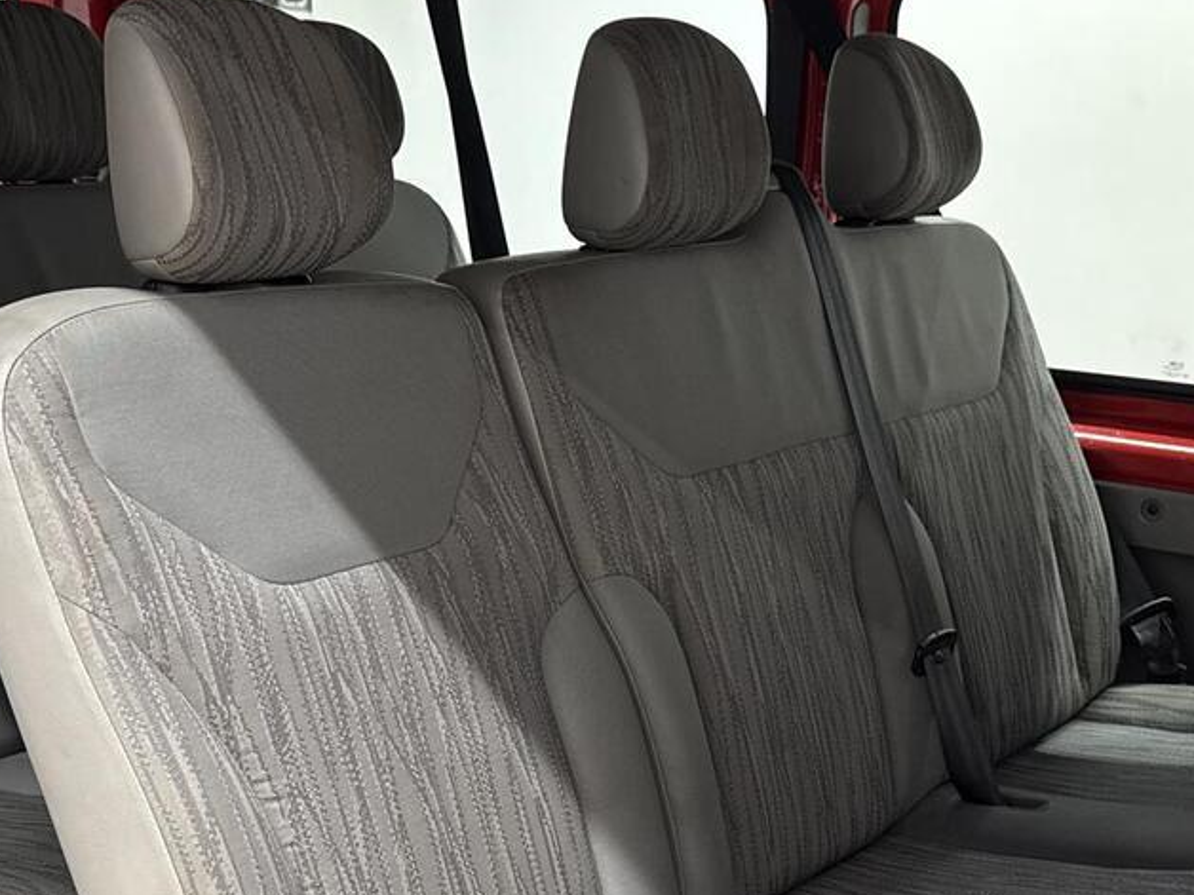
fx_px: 1897
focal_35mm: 55
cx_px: 517
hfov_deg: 34.9
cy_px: 701
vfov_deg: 26.1
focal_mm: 6.76
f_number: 1.78
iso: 320
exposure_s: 1/50
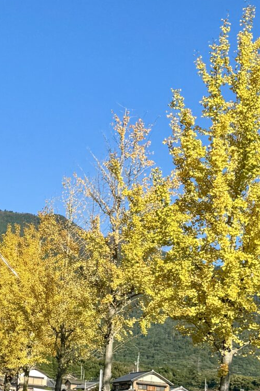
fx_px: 921
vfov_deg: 23.9
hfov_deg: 15.7
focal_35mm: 85
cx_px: -15
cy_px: 234
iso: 80
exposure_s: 1/3802
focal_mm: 6.76
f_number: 1.78
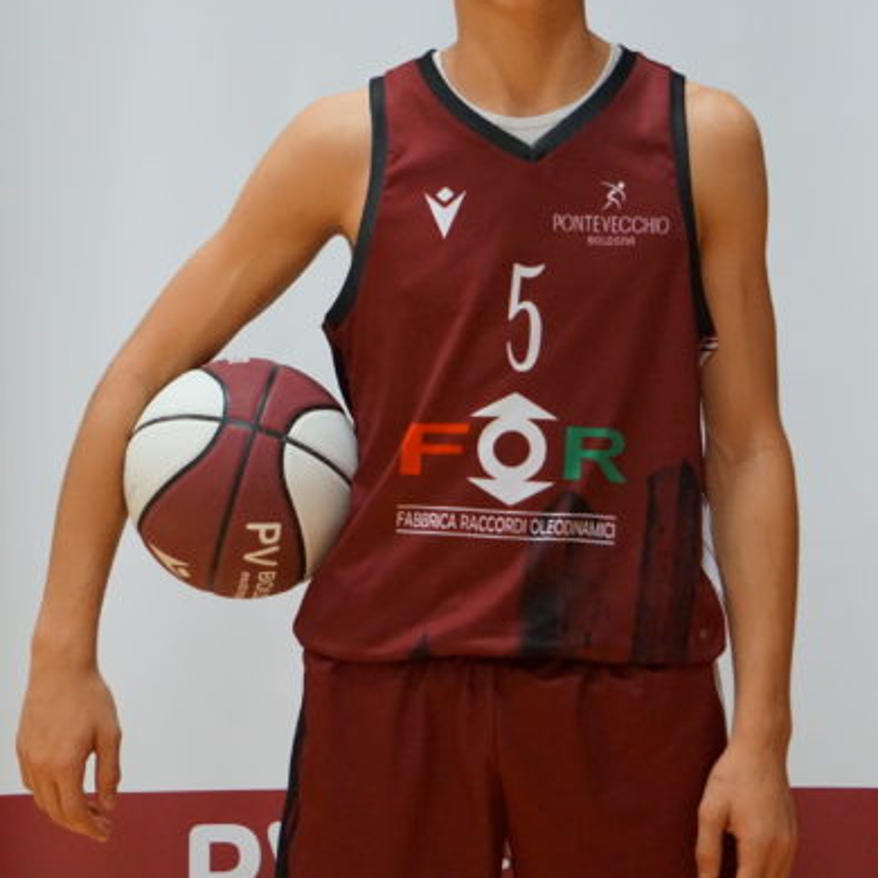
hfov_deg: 12.0
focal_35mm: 145
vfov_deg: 12.0
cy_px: 340
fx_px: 4161
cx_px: 448
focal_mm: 74
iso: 3200
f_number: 5
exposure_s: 1/100
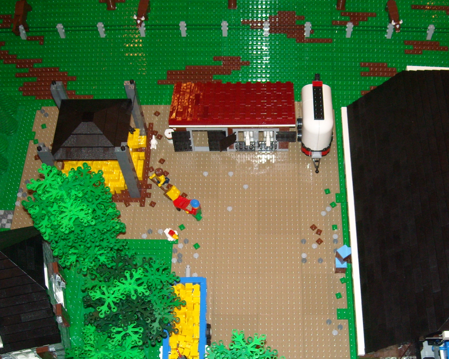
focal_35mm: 48
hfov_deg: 38.7
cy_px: 223
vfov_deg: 31.3
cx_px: 257
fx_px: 638
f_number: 2.8
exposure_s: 1/60
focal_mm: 5.7
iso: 200
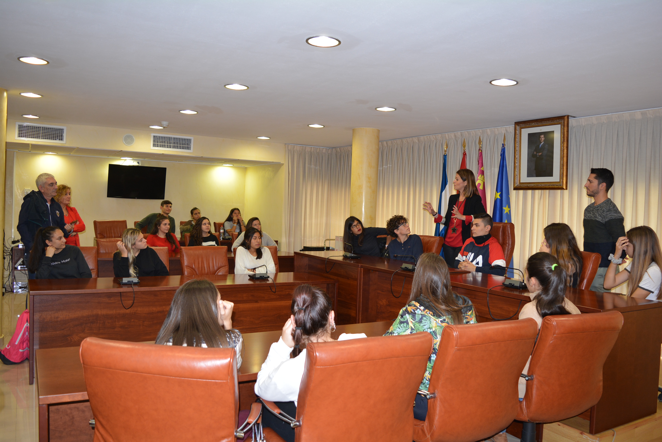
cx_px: 331
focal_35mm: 30
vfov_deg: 43.7
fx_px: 552
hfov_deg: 61.9
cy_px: 221
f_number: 4
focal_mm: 20
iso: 400
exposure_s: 1/60
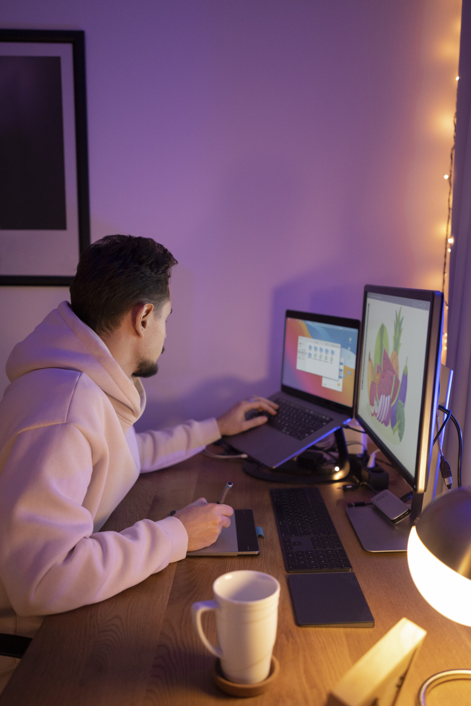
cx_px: 236
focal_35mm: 35
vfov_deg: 54.4
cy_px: 353
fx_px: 686
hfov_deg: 37.9
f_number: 2
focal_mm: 35
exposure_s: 1/320
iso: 2000
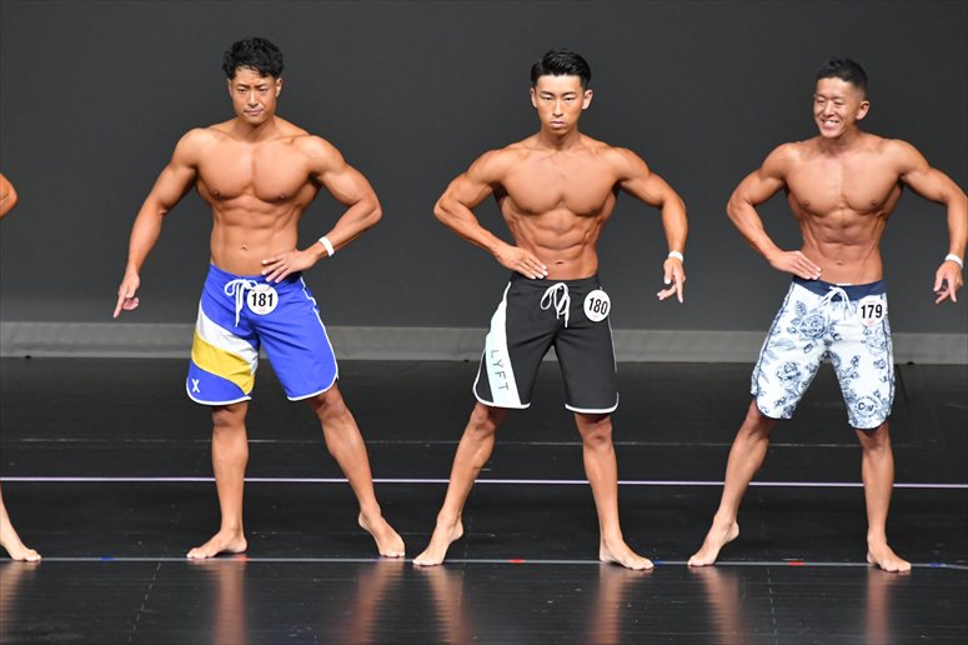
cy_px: 322
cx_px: 484
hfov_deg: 6.5
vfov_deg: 4.4
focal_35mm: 315
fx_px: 8466
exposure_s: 1/400
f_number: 5.6
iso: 4000
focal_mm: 210
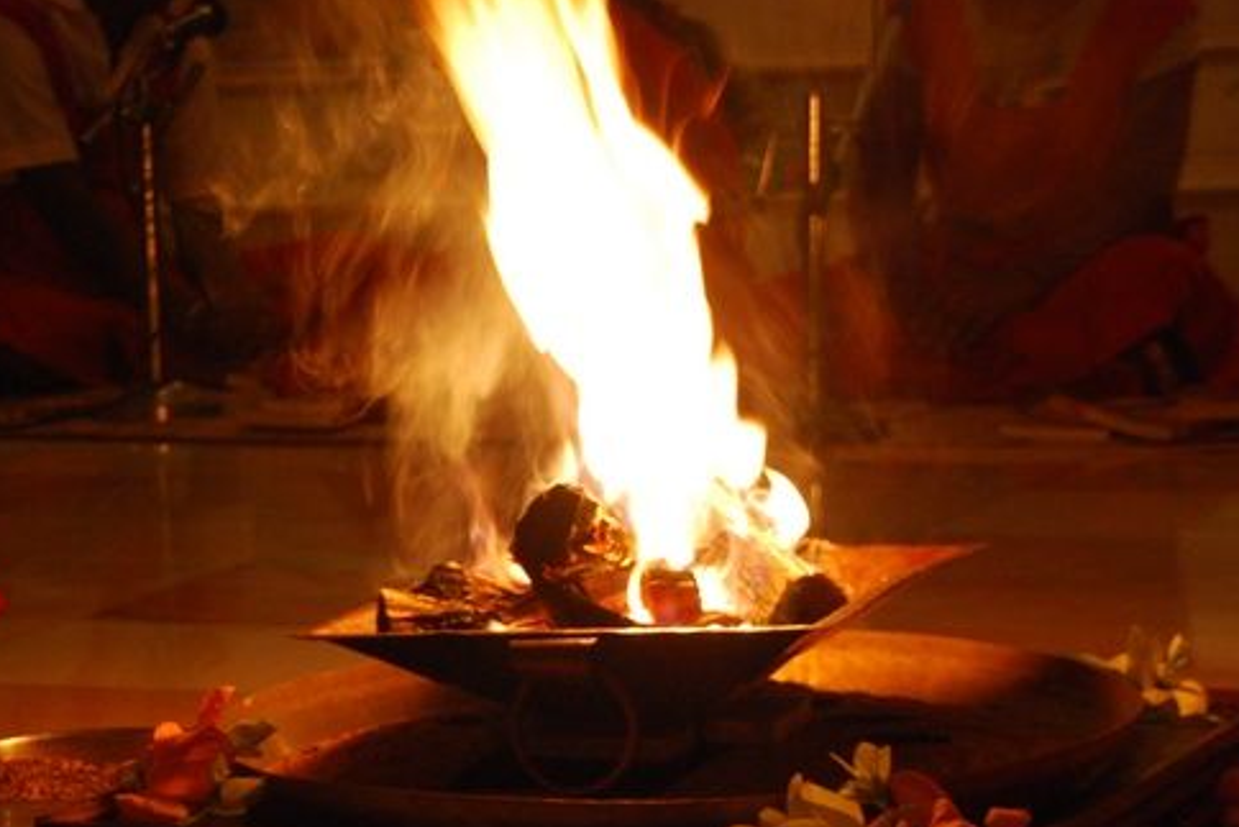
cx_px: 343
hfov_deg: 16.6
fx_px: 4234
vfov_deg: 11.1
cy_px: 758
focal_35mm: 123
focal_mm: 44
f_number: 4.8
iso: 800
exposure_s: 1/10
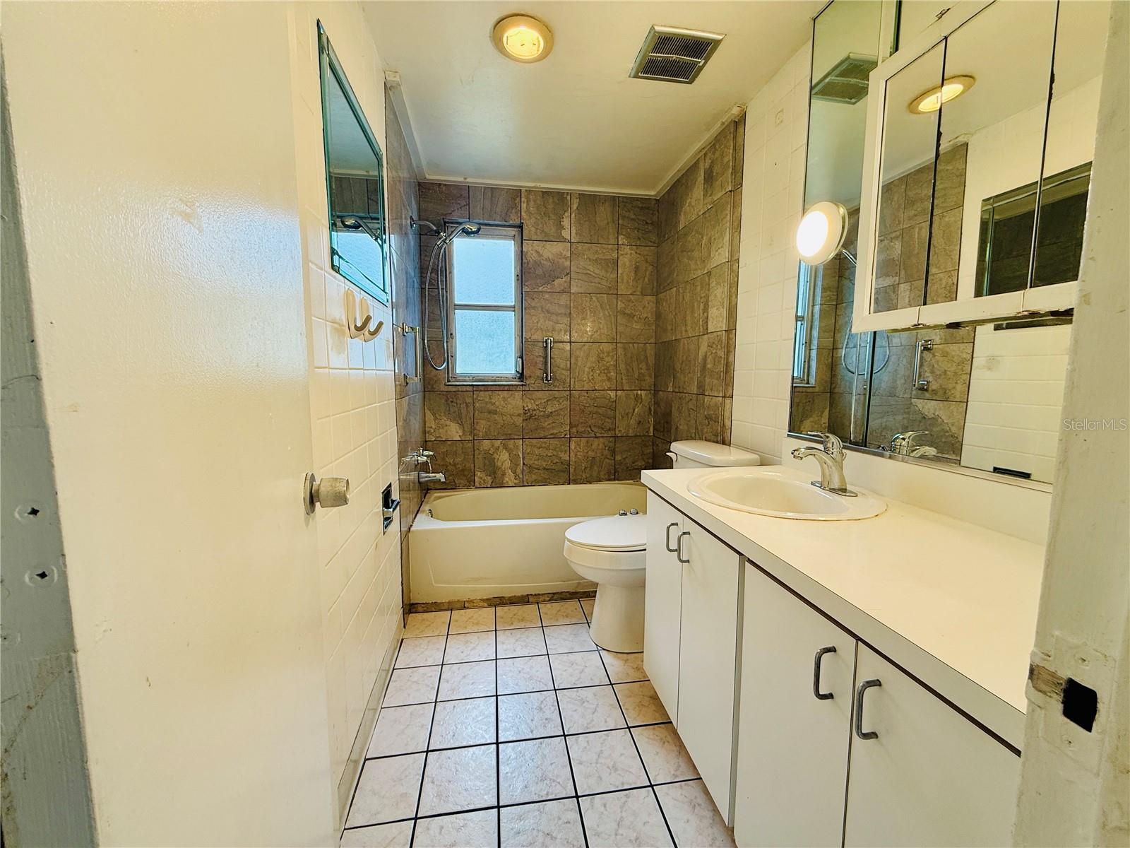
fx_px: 457
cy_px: 424
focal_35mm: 14
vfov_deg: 85.7
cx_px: 565
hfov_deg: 102.1
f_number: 2.2
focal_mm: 2.22
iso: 100
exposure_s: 1/120
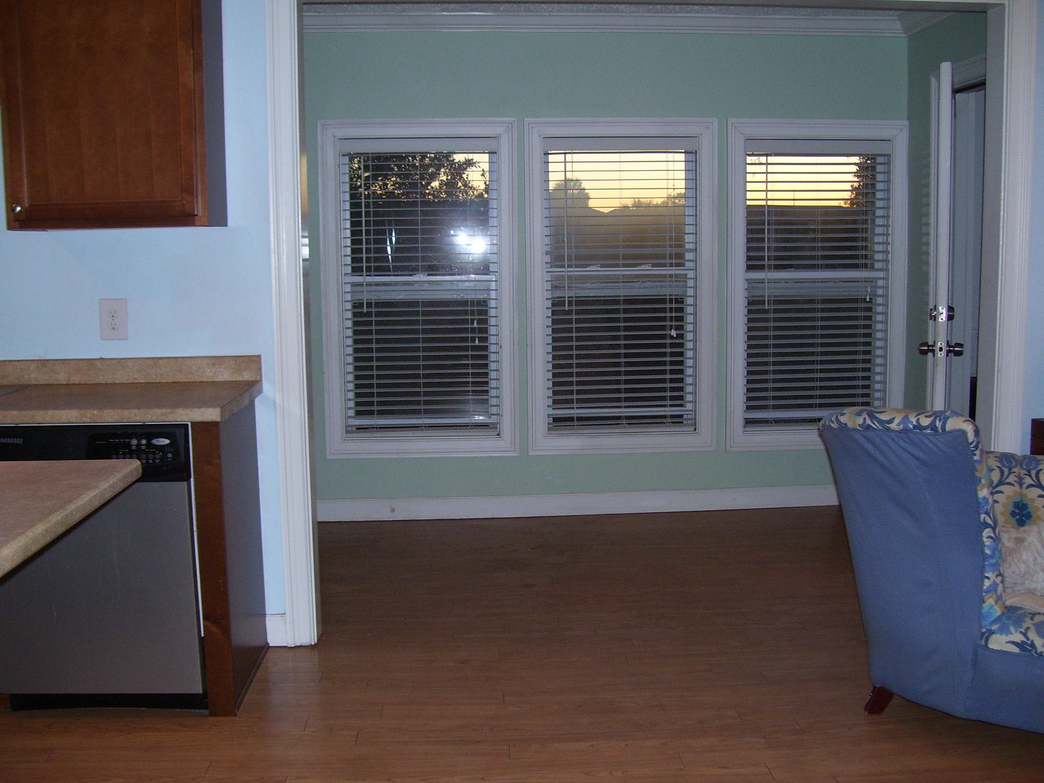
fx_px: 1116
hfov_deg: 50.1
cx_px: 522
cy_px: 392
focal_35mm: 37
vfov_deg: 38.7
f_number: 2.7
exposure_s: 1/60
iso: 125
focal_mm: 6
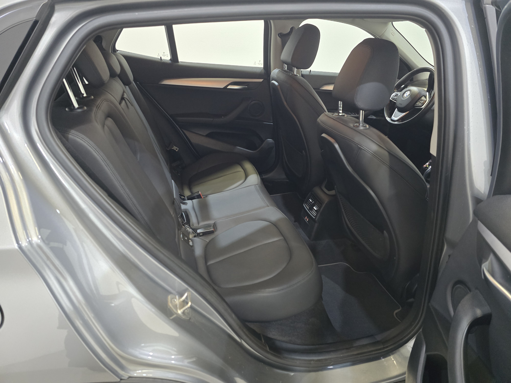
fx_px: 340
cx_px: 256
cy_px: 192
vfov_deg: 58.9
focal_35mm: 23
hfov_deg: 73.9
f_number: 1.7
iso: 1600
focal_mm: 6.3
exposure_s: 1/100
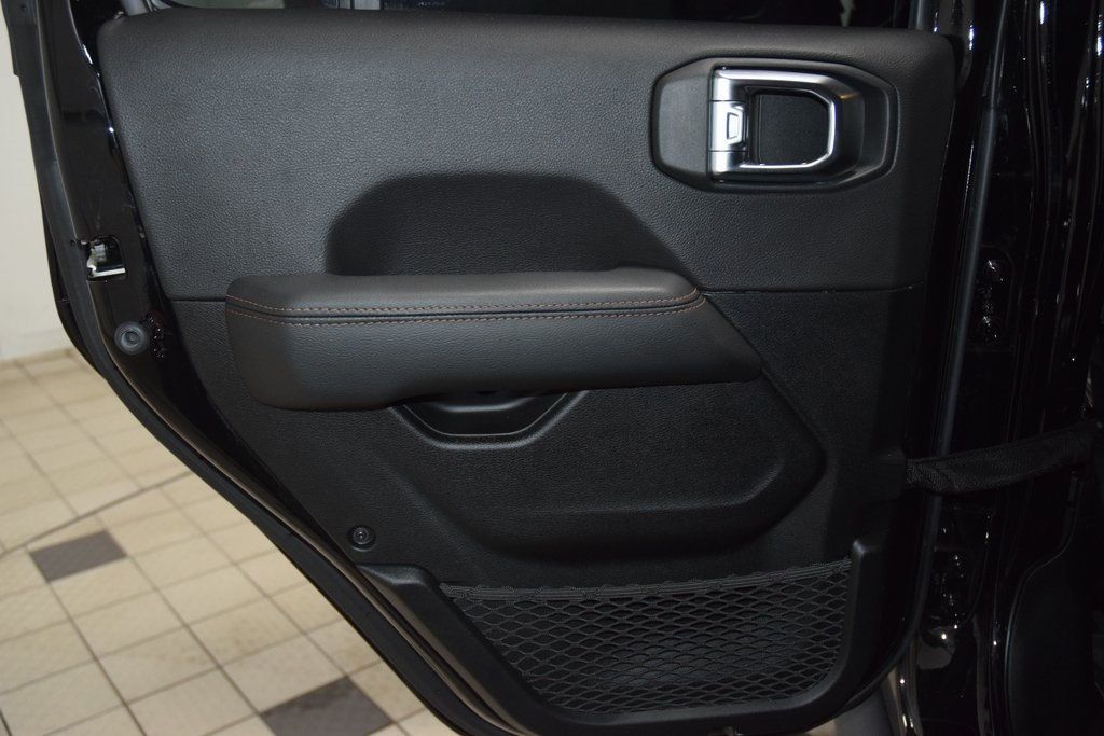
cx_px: 552
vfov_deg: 36.9
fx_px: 1104
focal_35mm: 36
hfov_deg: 53.1
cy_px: 368
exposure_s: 1/125
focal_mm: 24
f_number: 3.8
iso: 1800
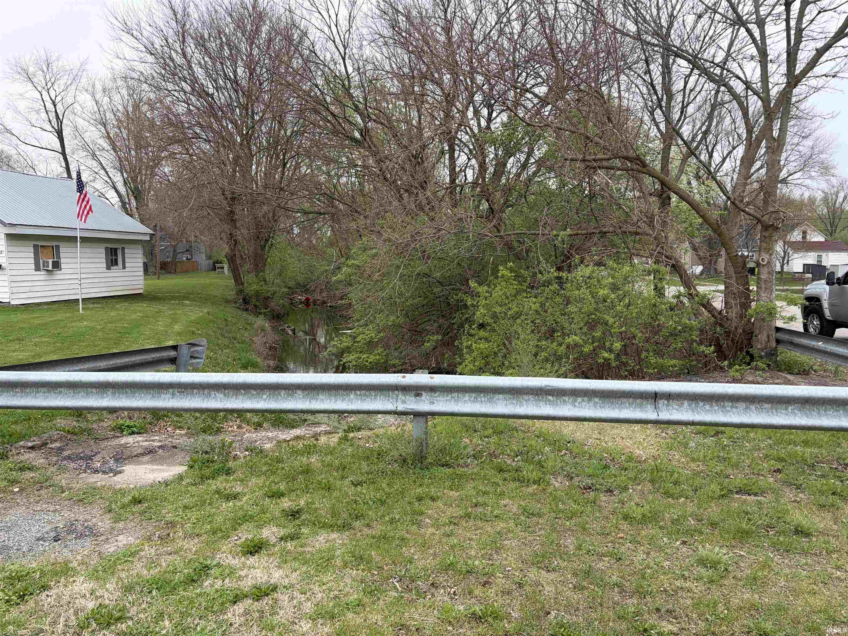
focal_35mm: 26
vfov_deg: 53.1
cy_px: 318
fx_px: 637
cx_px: 424
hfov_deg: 67.3
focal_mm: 5.96
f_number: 1.6
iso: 50
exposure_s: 1/450
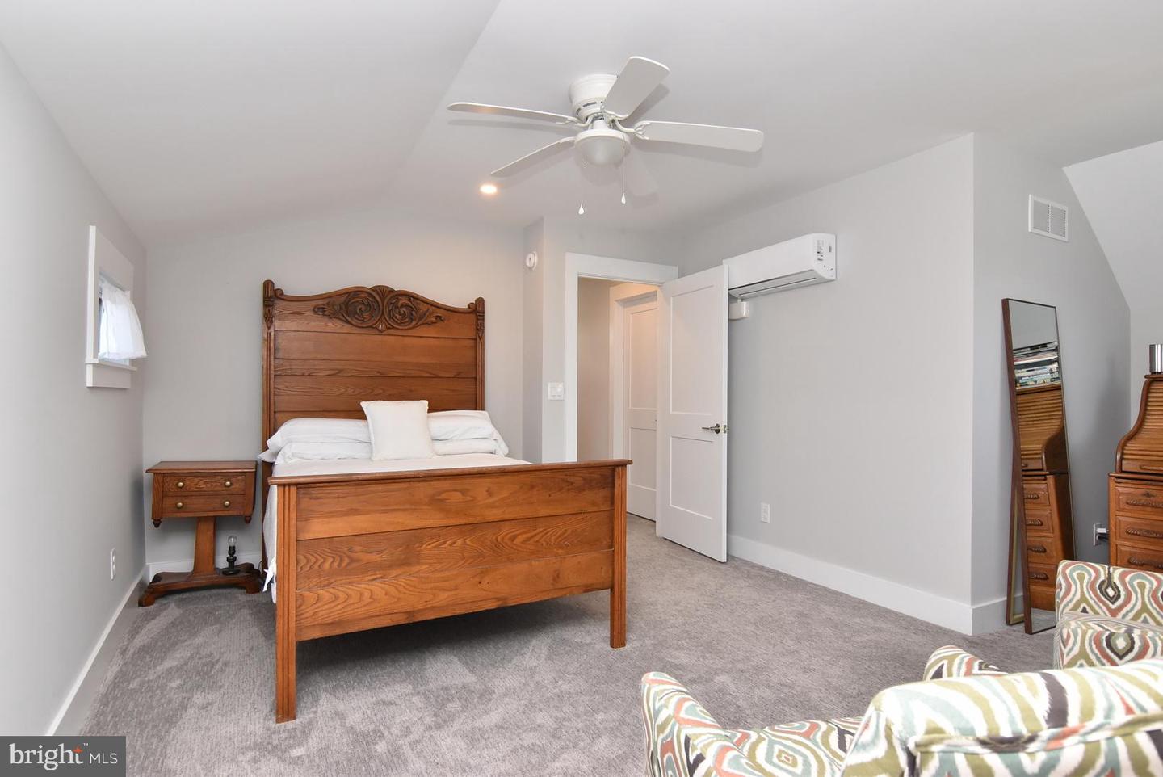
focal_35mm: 18
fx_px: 582
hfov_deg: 90.0
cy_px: 388
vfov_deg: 67.5
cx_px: 582
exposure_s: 1/60
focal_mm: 12
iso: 800
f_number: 8
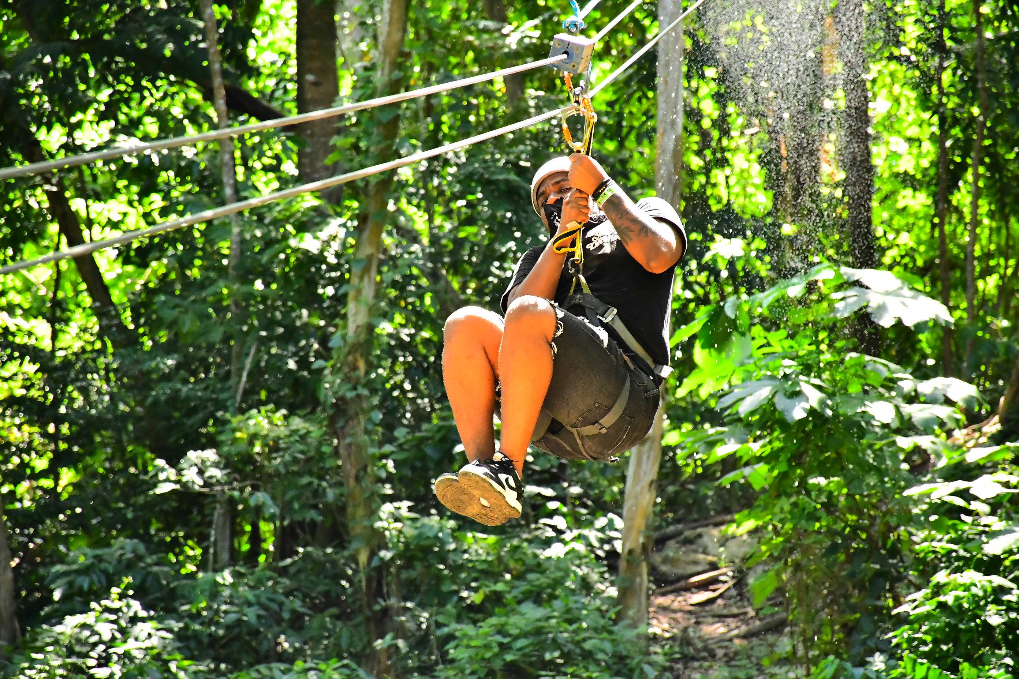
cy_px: 340
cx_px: 510
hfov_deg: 9.8
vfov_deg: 6.5
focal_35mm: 210
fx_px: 5944
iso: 3200
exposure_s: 1/500
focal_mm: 140
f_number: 5.6
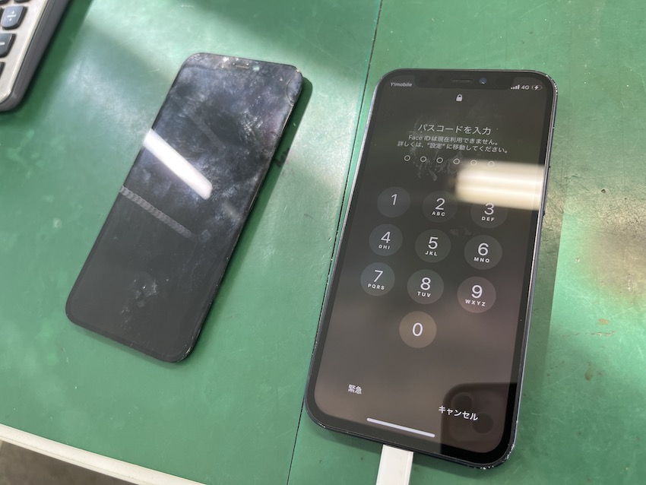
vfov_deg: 53.1
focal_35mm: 26
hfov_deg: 67.3
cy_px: 242
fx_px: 485
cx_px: 323
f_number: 1.6
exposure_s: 1/100
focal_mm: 5.1
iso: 100
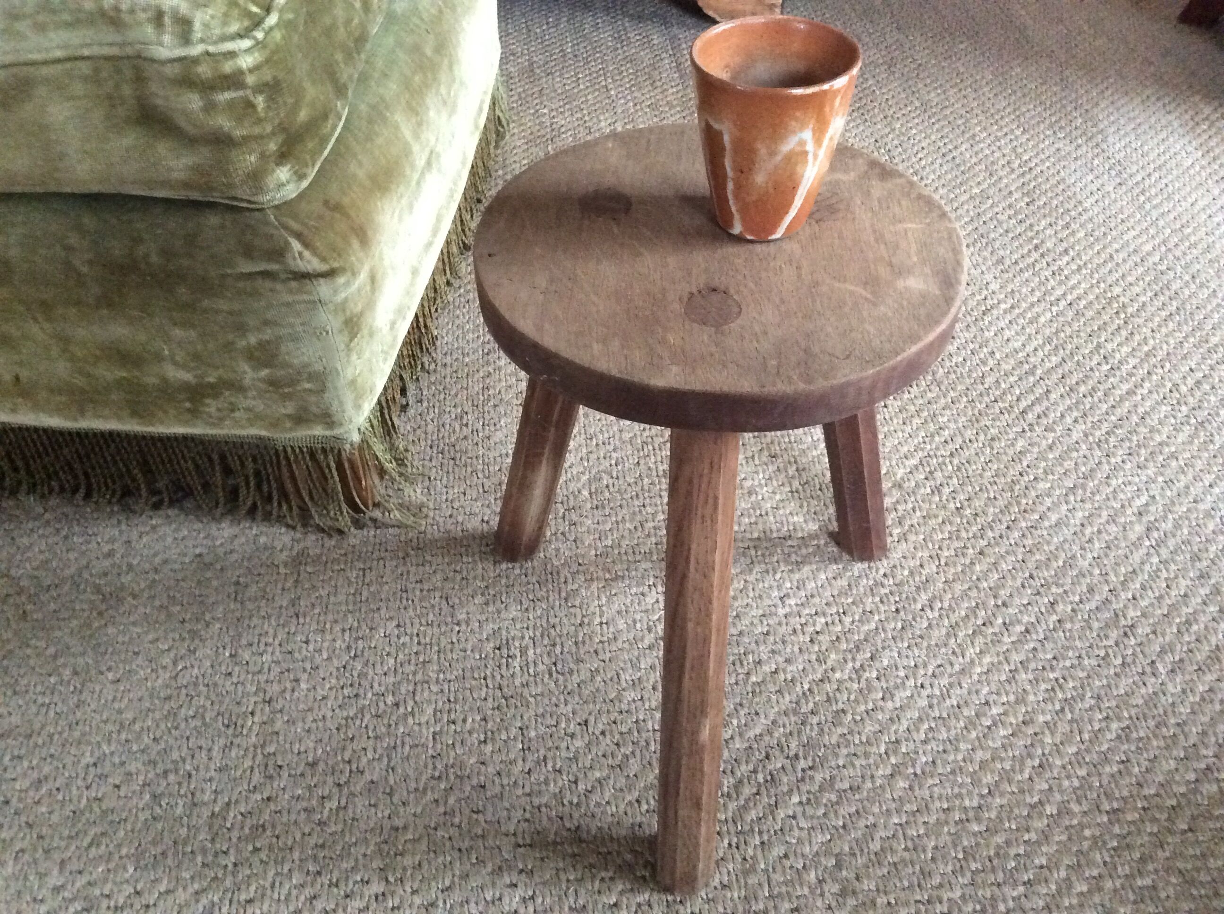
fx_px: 1130
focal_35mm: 32
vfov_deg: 44.1
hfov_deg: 56.9
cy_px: 457
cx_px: 612
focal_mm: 3.3
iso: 500
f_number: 2.4
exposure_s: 1/17
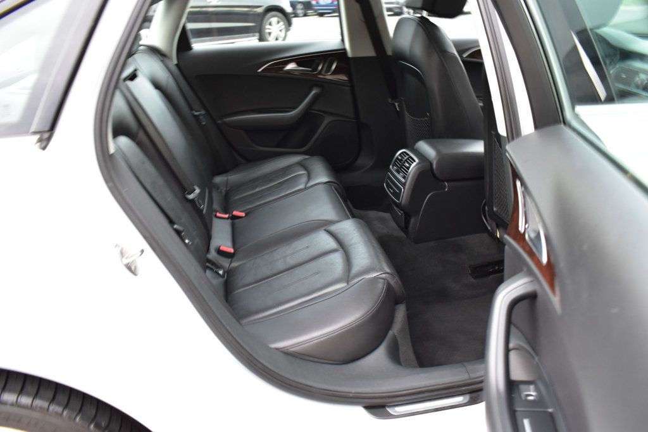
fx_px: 540
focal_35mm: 30
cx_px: 324
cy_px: 216
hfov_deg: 61.9
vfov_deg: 43.6
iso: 1100
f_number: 6.3
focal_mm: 20
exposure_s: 1/15
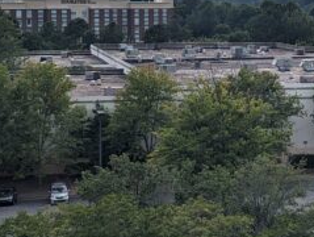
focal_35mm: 103
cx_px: 309
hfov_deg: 18.6
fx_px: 936
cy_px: 69
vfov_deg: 14.4
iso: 48
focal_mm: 6.81
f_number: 1.85
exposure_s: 1/1984
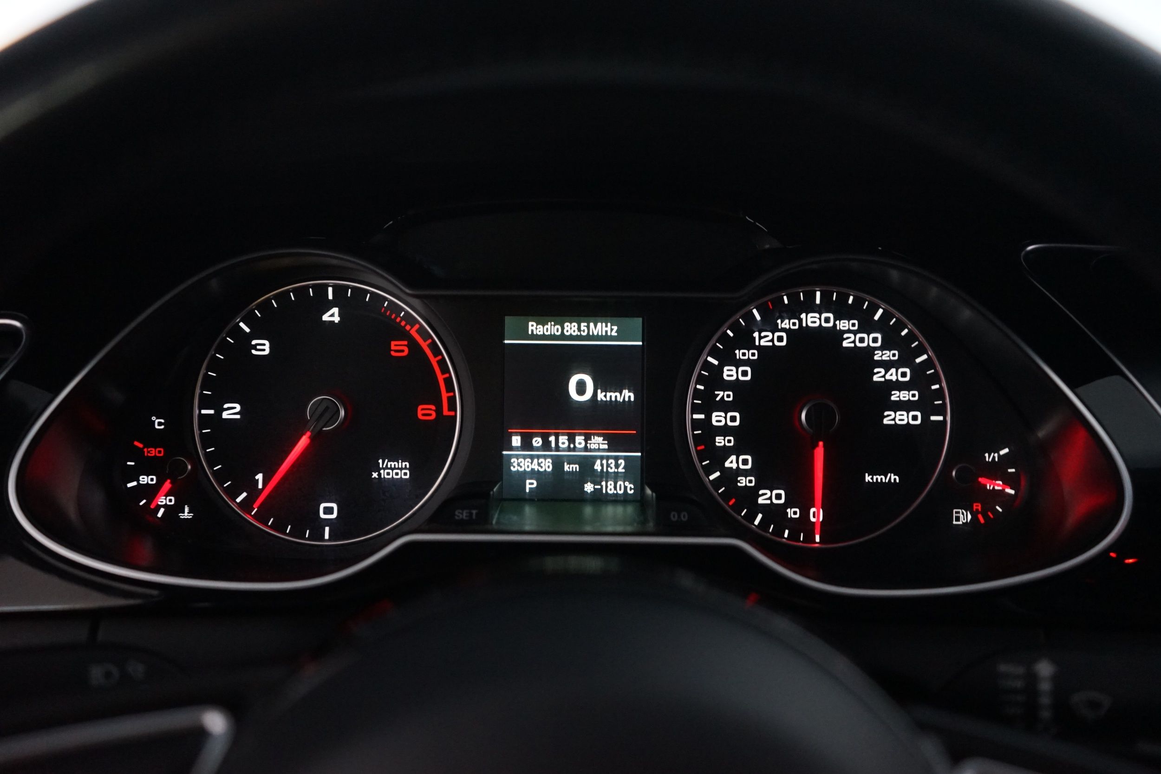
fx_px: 1032
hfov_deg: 58.7
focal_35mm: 32
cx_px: 580
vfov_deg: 41.1
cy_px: 387
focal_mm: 32
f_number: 4
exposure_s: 1/15
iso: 3200
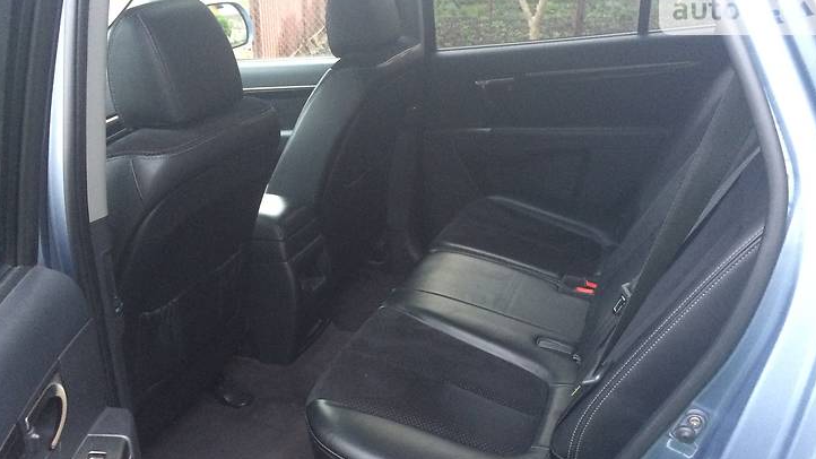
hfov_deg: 56.6
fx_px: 757
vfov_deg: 33.4
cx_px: 387
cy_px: 312
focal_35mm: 35
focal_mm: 4.2
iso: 320
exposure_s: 1/33
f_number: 2.2
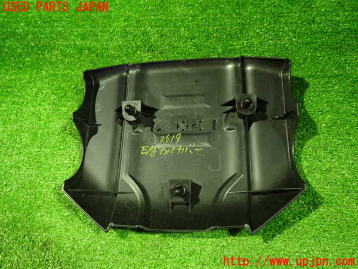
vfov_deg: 46.8
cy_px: 134
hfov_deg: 60.0
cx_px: 179
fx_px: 310
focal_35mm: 30
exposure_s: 1/15
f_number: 2.3
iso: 800
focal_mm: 5.4
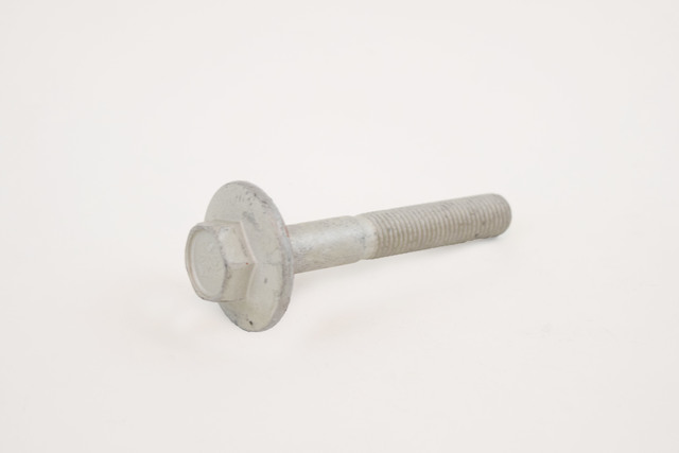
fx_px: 1556
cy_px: 226
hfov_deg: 24.6
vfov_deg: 16.6
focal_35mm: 82
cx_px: 340
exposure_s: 1/60
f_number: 5.6
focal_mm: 55
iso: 1000
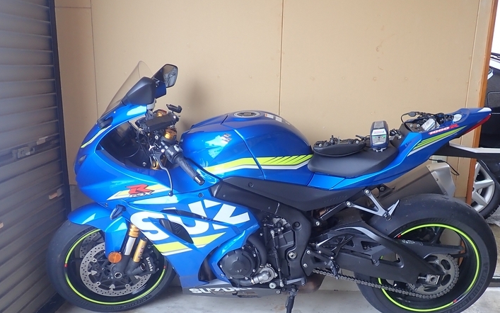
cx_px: 271
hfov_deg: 53.9
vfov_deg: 35.0
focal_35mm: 36
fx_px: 491
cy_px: 207
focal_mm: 5.5
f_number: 2.3
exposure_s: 1/60
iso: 160
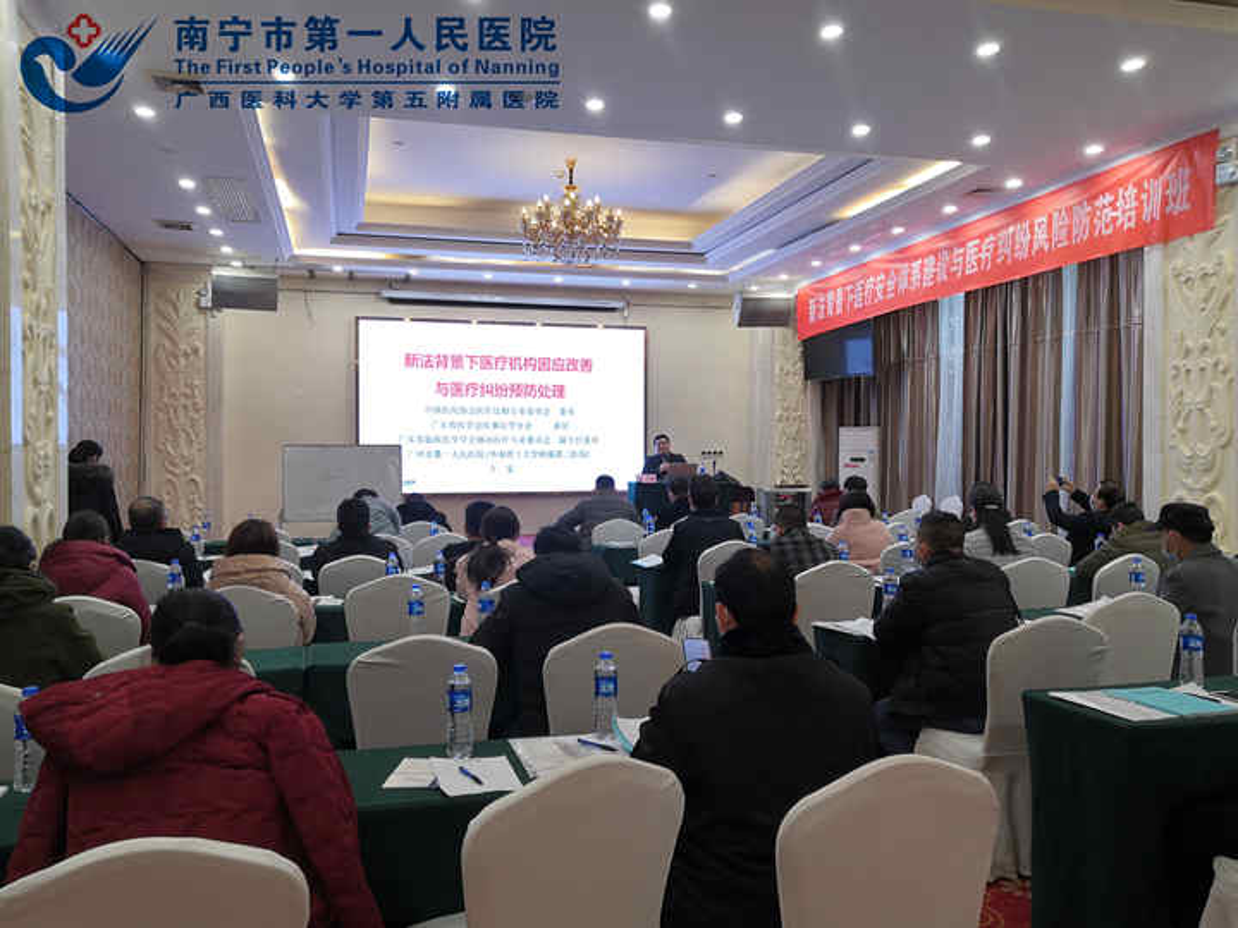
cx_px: 619
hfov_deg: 65.3
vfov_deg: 51.4
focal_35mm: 27
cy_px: 464
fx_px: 966
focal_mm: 3.95
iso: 100
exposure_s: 1/50
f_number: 1.8
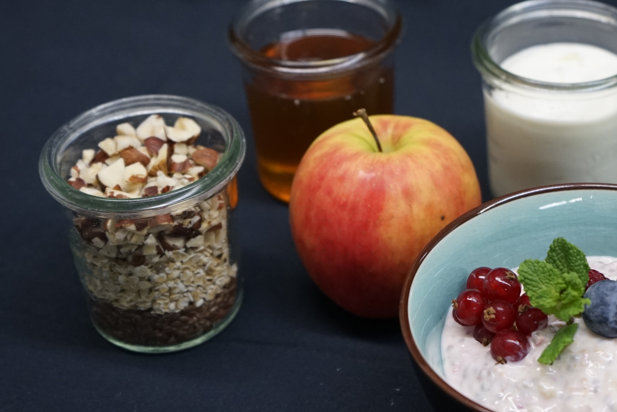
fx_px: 1371
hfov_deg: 25.1
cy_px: 172
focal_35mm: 80
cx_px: 447
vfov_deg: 17.1
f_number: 4.5
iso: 1250
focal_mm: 44
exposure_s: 1/160
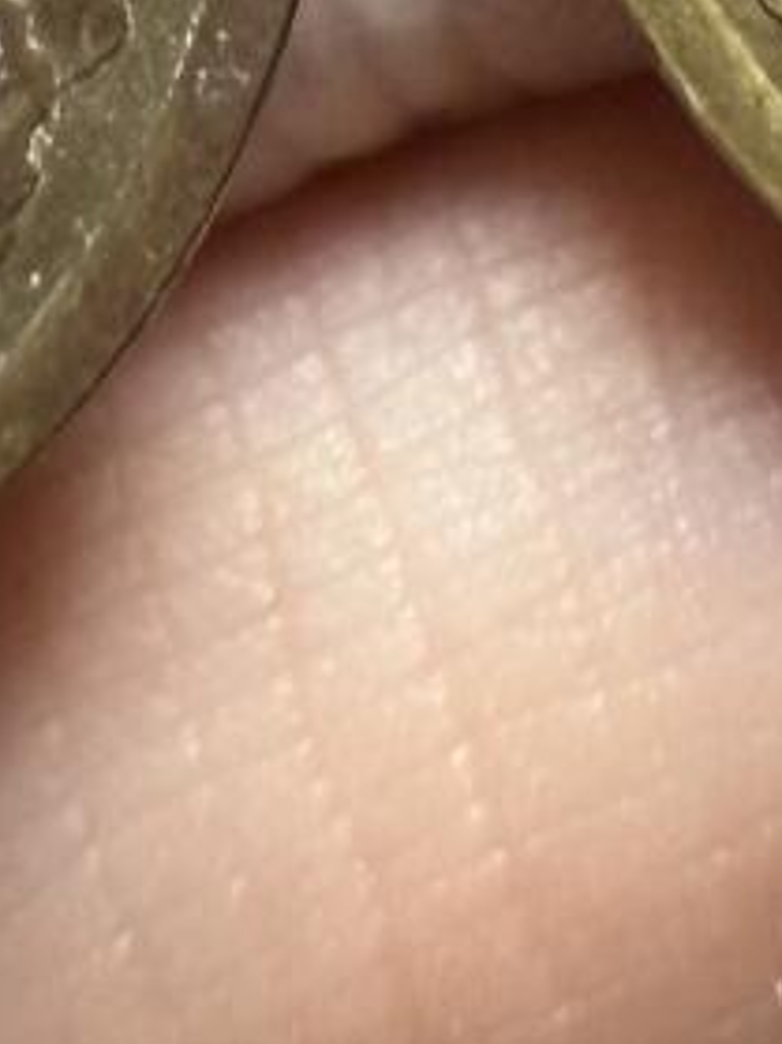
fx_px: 4672
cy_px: -1433
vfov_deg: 10.9
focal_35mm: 155
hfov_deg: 9.6
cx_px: 333
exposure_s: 1/99
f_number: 2.2
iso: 125
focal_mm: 2.22
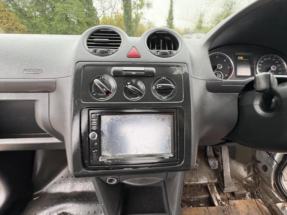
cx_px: 153
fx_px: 124
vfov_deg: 81.7
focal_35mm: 15
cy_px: 105
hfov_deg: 98.0
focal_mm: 2.22
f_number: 2.2
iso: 200
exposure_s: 1/92
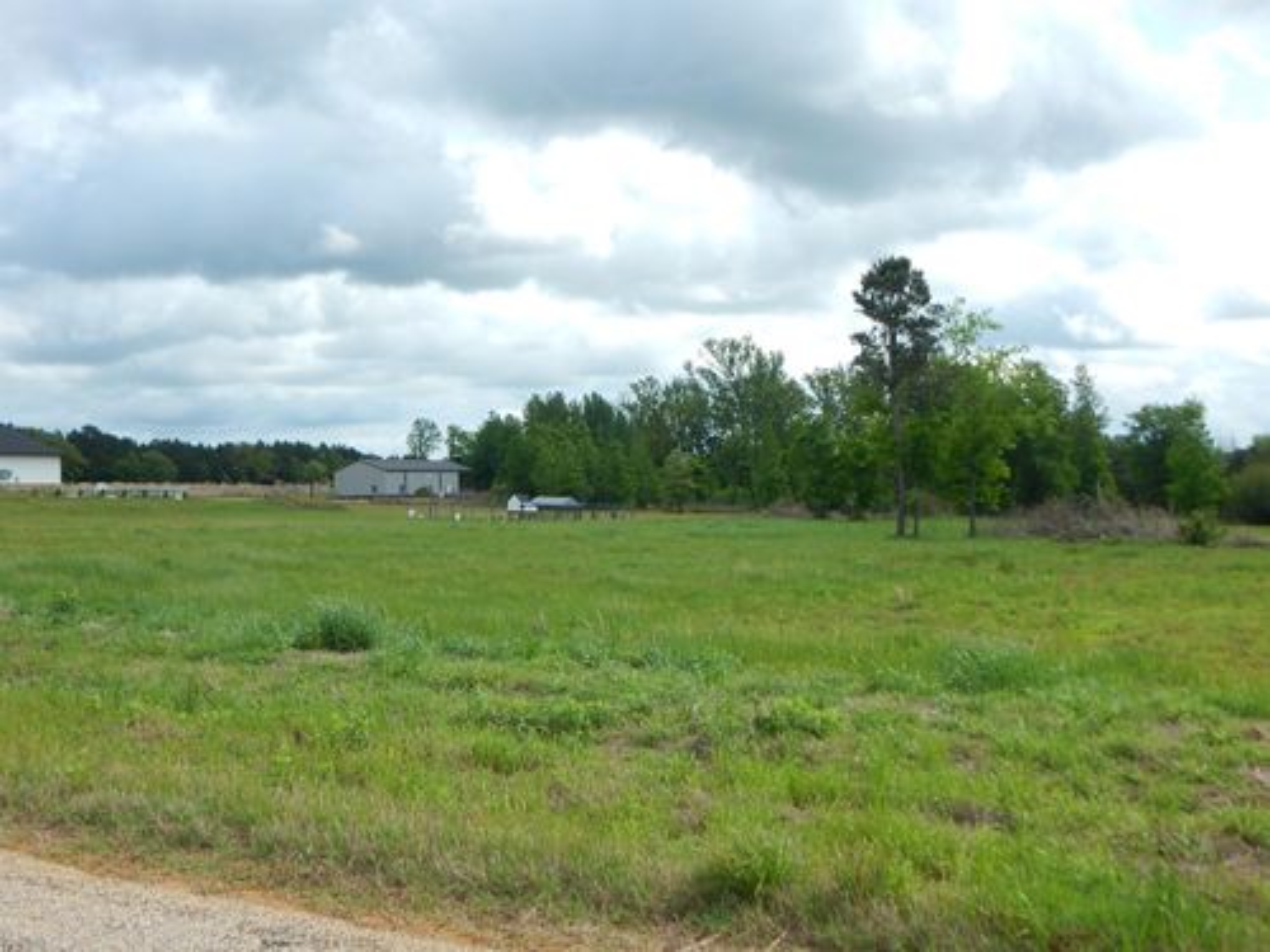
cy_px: 476
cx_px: 635
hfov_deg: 43.9
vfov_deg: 33.6
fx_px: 1578
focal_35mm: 43
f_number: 7.1
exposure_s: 1/400
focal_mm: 7.7
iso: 125
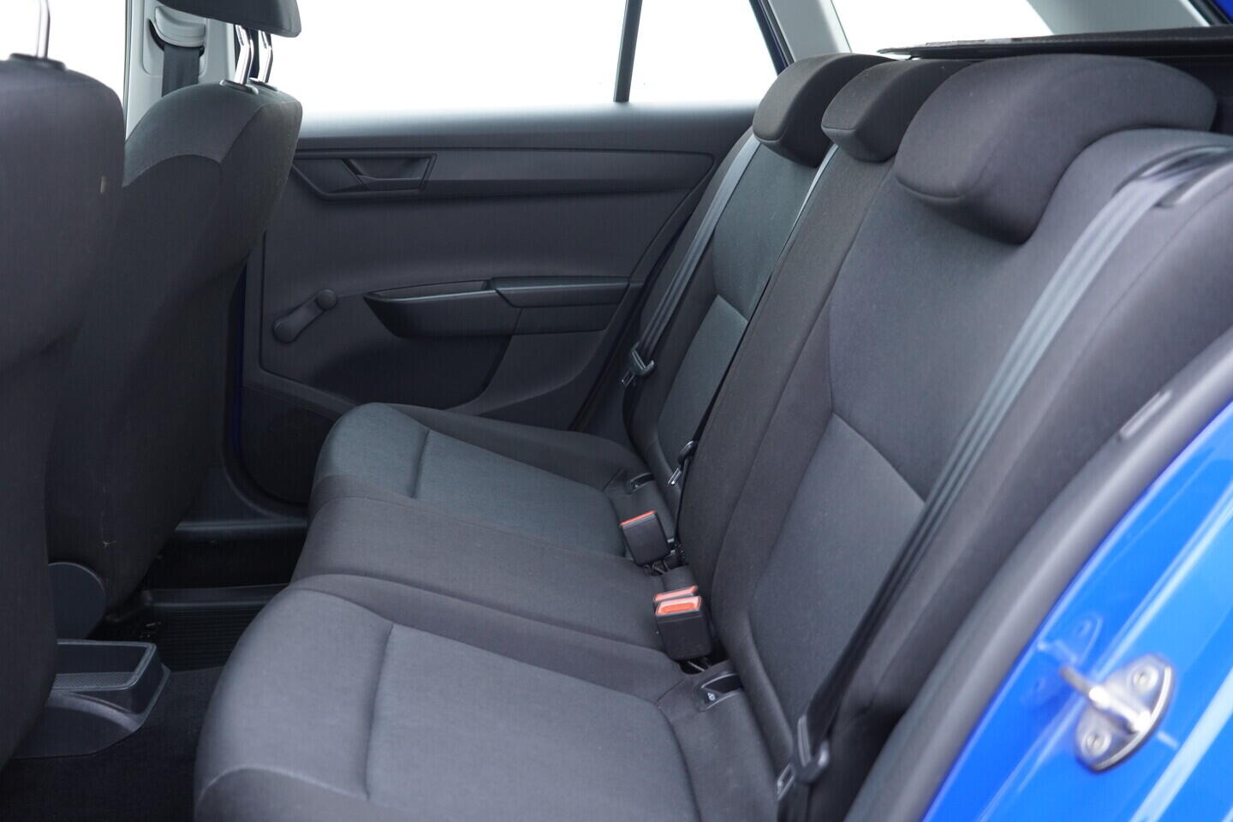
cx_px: 616
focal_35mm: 36
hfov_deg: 53.1
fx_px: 1233
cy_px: 411
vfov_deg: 36.9
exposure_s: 1/40
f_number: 2.8
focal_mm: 24
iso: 500
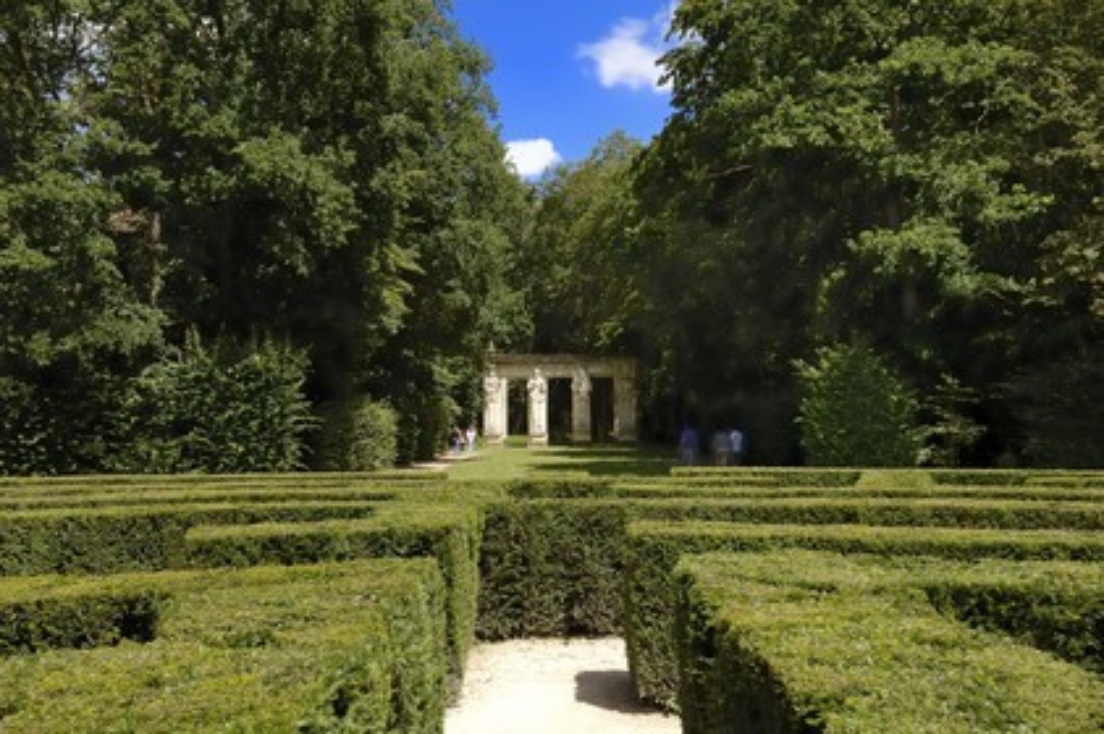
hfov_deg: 53.2
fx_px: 1103
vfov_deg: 36.8
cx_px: 552
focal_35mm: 36
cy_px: 367
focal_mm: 24
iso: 100
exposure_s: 1/125
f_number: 8.5
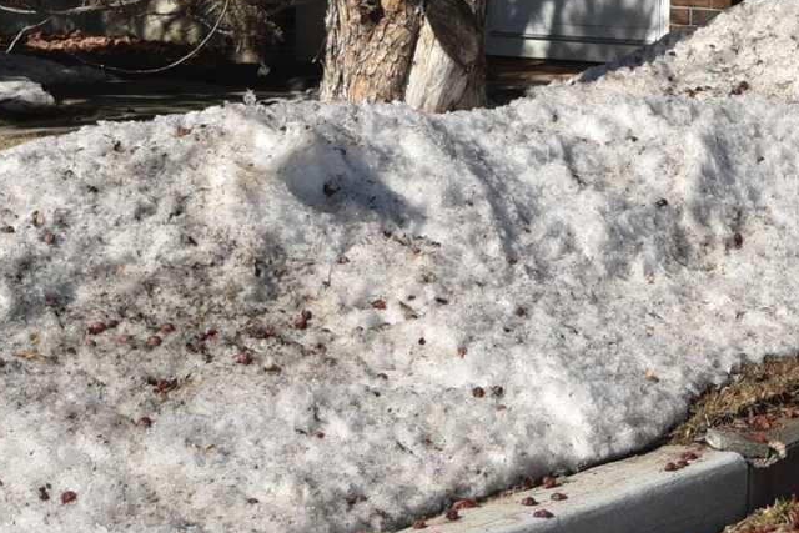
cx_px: 1365
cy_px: -174
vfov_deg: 8.1
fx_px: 3729
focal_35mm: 168
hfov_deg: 11.5
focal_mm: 35
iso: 400
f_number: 13
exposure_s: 1/500
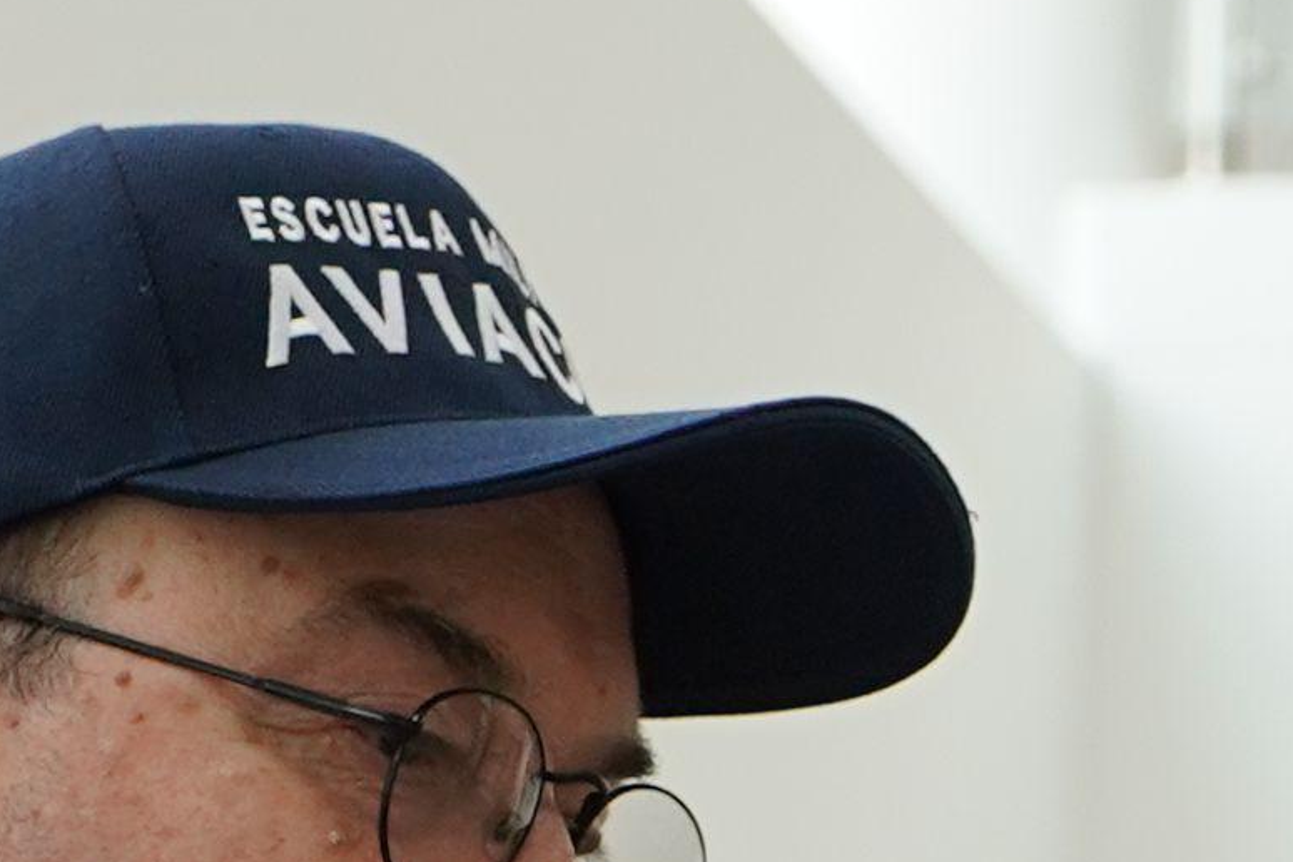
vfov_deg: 4.0
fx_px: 12247
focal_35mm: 341
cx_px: 1928
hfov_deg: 6.0
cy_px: 1899
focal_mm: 44
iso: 800
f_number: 4.5
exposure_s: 1/320
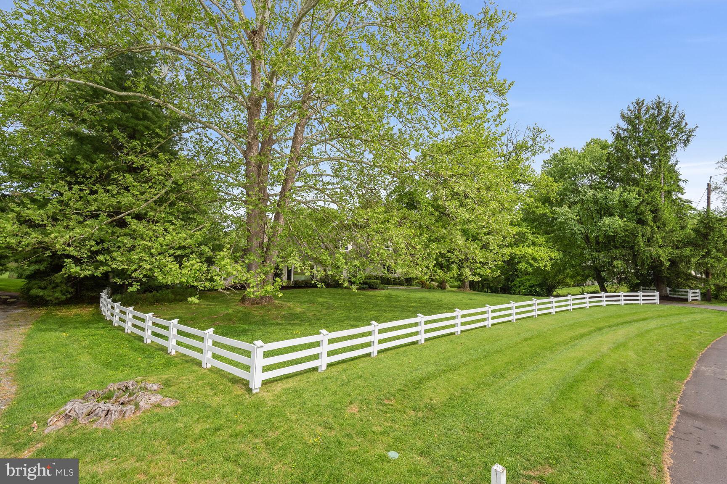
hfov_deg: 96.7
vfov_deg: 73.7
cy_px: 242
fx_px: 323
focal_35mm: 16
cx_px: 364
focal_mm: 16
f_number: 8
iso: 400
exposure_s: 1/125
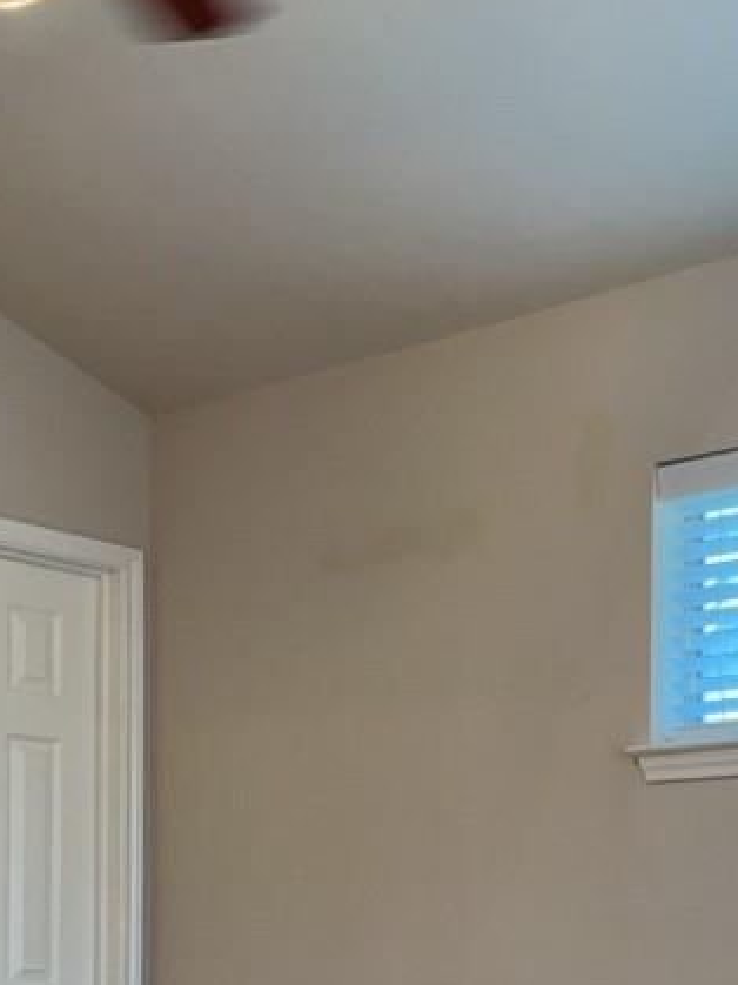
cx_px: 665
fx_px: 1877
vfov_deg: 27.6
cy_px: 997
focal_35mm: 66
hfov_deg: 21.7
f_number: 1.8
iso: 50
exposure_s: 1/60
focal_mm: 3
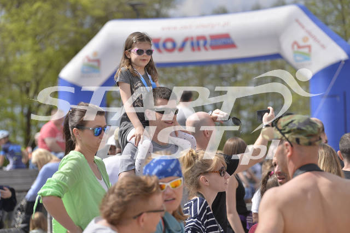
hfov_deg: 17.6
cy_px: 116
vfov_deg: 11.8
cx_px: 175
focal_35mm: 116
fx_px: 1128
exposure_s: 1/4000
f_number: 4
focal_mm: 116
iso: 200
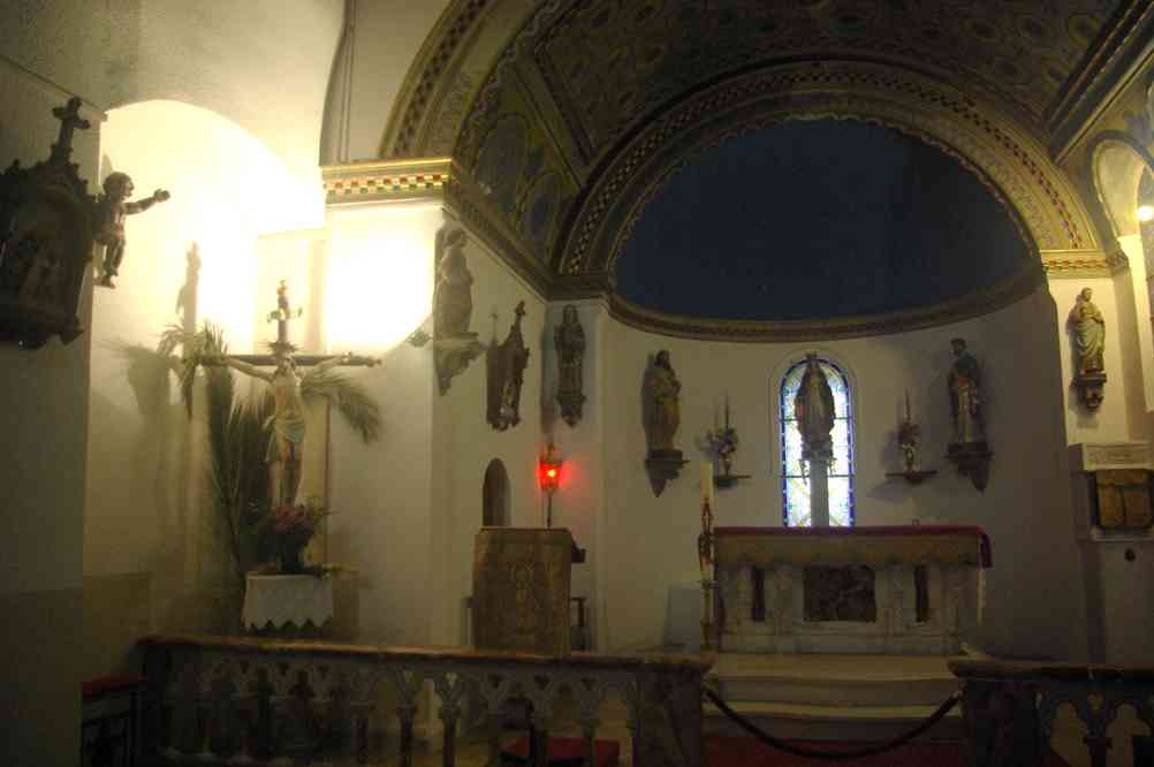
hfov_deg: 67.4
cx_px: 577
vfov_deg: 47.8
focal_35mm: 27
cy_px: 384
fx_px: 865
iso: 1600
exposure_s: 1/30
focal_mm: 18
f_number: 3.5
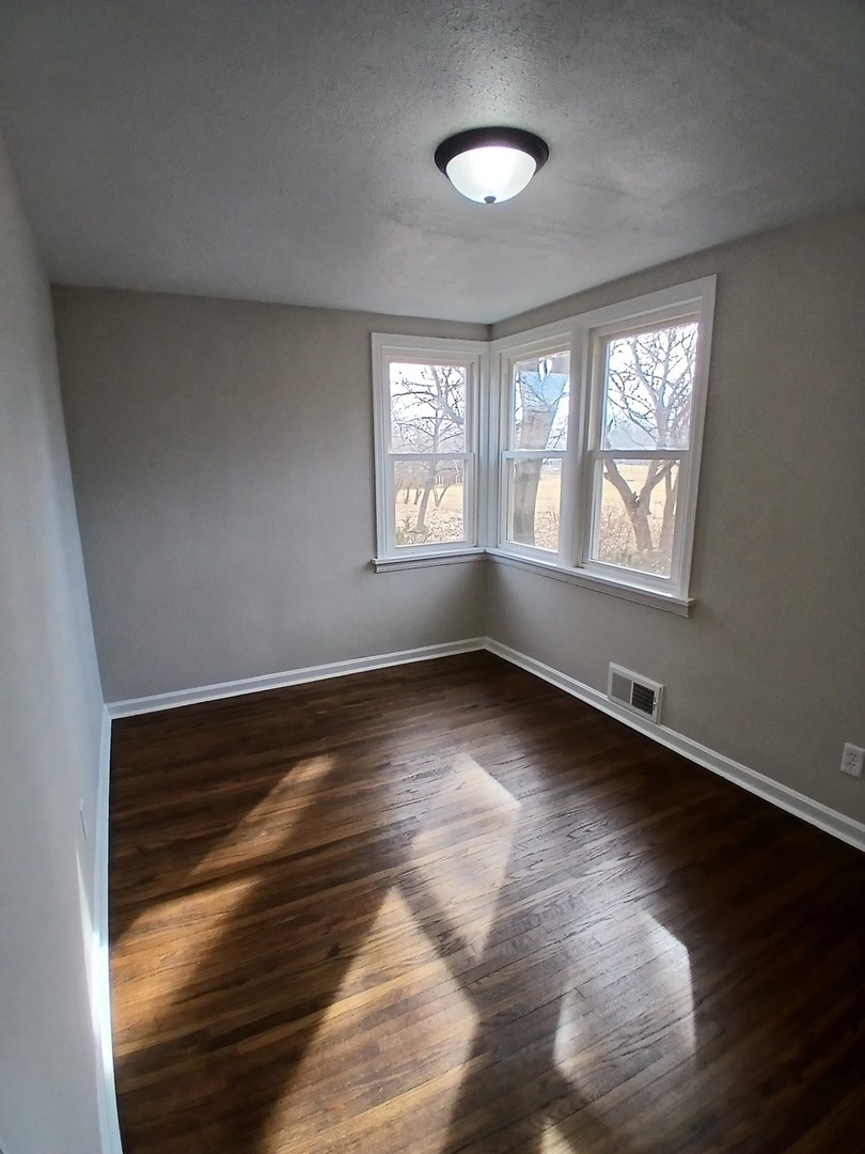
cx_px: 432
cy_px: 577
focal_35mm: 17
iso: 50
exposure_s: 1/60
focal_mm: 1.4
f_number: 2.2
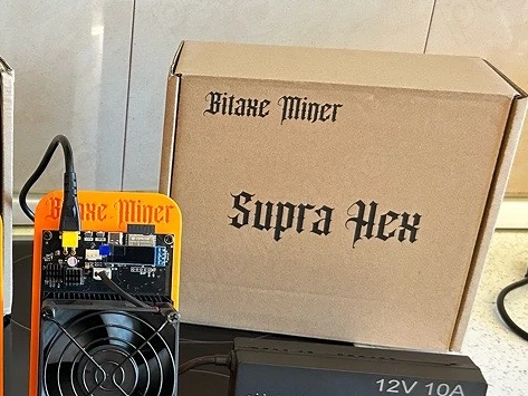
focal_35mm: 55
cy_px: 241
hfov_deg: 33.2
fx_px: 839
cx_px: 55
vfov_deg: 26.5
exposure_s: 1/60
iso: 320
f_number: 1.5
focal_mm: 5.7
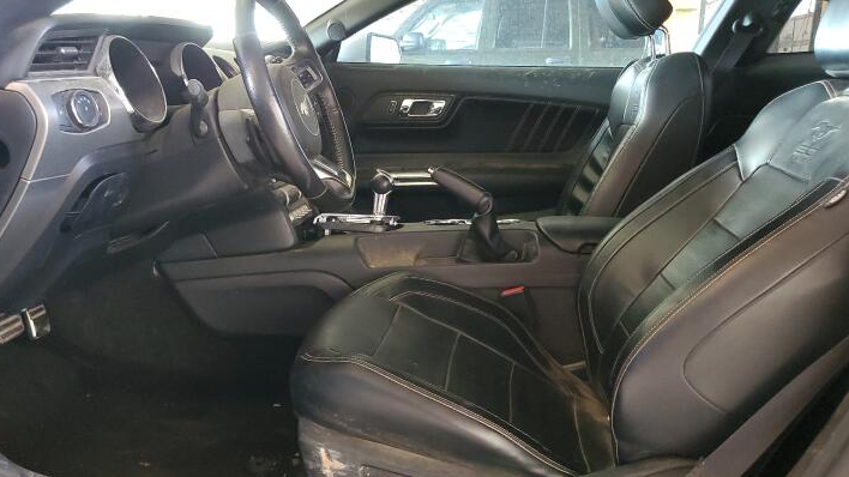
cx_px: 390
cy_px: 273
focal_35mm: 32
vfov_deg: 36.6
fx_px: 720
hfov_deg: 60.9
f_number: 1.5
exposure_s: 1/30
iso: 302
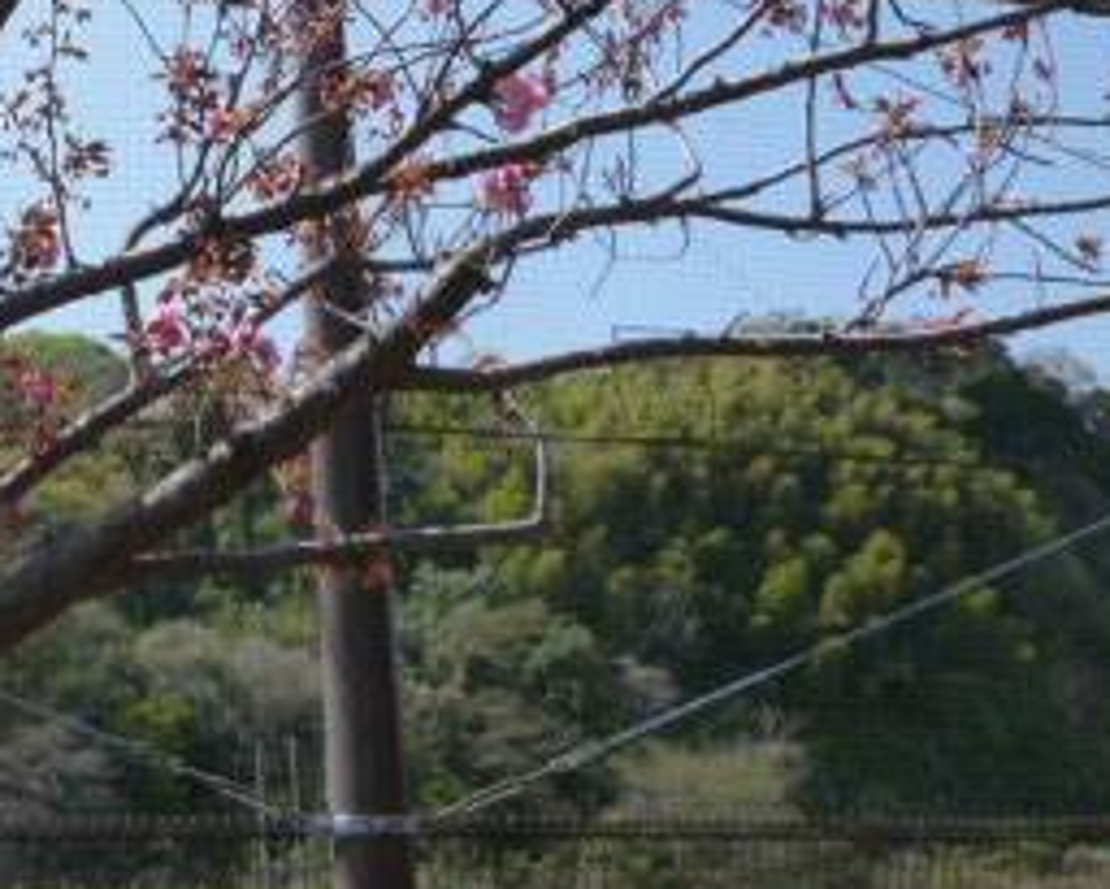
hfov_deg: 29.3
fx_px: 2005
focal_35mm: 61
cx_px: 56
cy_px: 39
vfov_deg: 24.1
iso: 125
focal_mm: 4.5
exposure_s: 1/400
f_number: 4.5
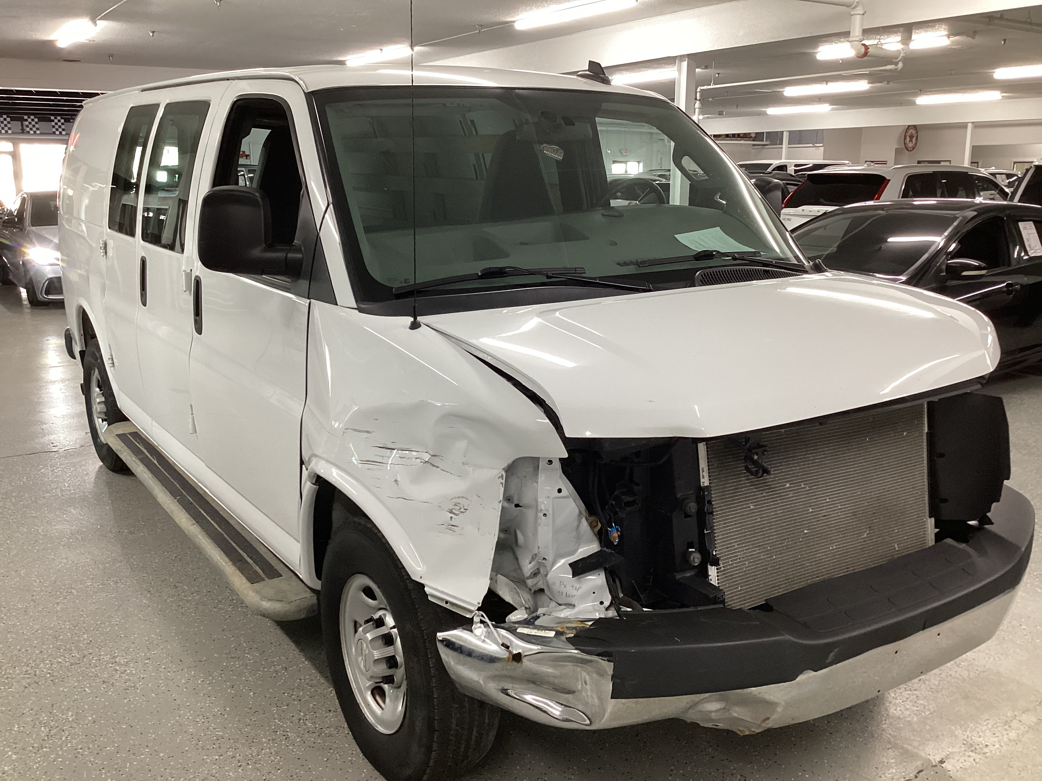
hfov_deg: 58.4
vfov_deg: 45.4
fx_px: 933
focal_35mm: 31
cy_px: 390
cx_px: 521
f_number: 2.4
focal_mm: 3.3
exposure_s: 1/50
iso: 125
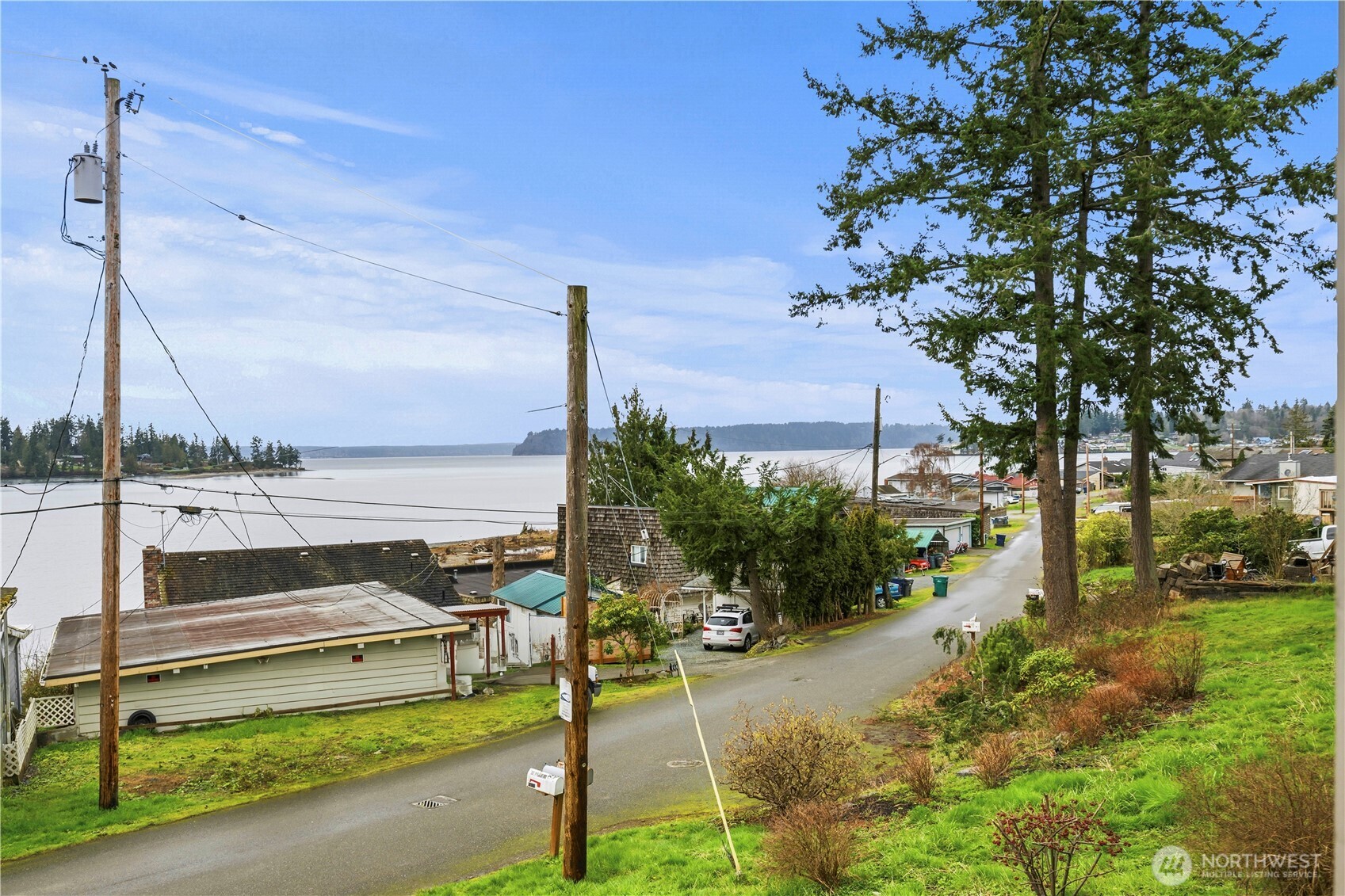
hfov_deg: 61.9
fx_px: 1121
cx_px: 672
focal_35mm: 30
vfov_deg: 43.6
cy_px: 448
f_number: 8
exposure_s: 1/800
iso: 200
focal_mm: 30
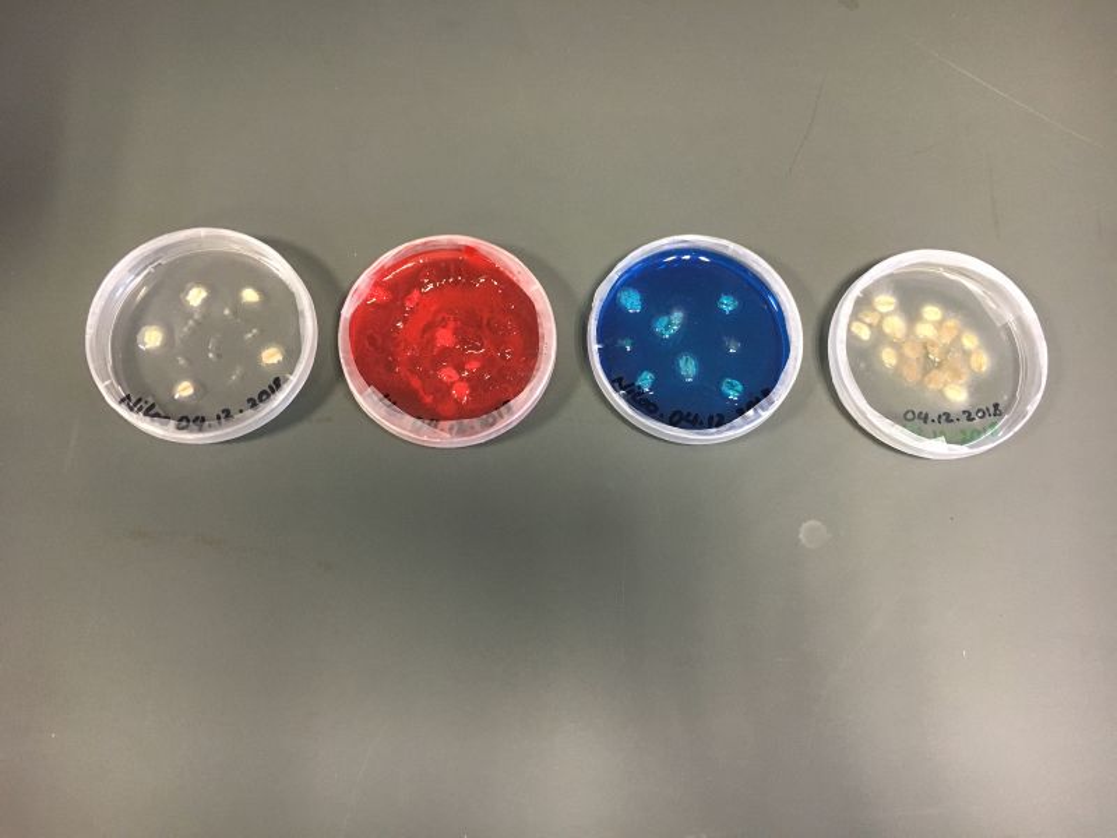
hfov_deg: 61.7
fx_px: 936
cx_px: 558
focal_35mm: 29
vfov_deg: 48.2
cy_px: 419
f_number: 2.2
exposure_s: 1/33
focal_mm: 4.15
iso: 200
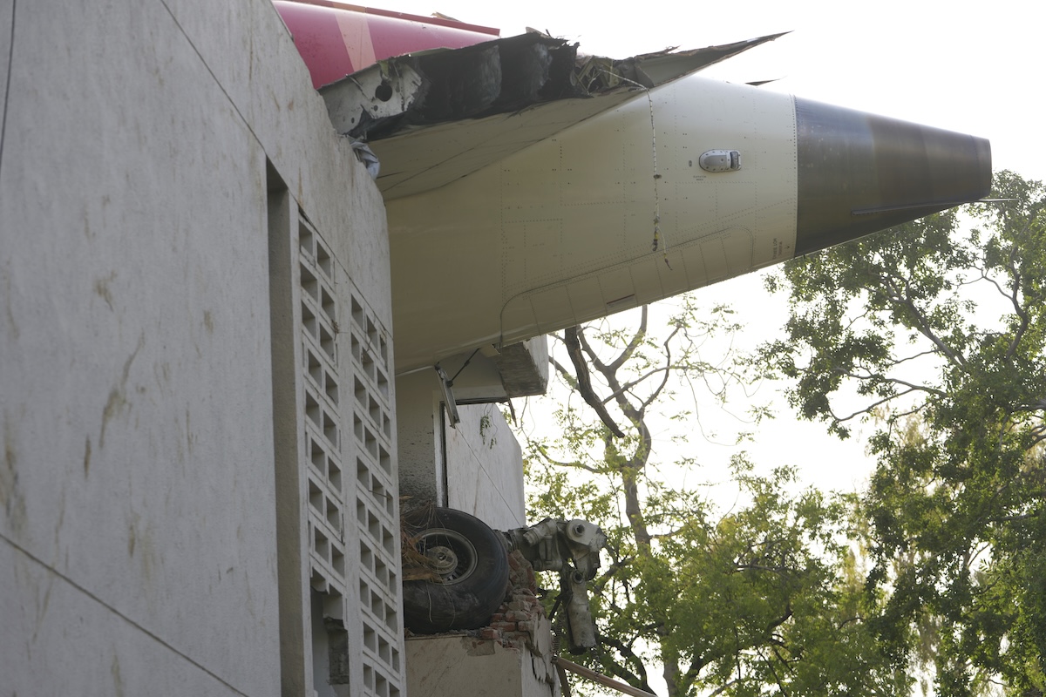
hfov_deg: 18.1
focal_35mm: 113
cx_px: 523
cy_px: 348
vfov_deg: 12.1
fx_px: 3283
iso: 100
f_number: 5
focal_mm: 113
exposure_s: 1/250
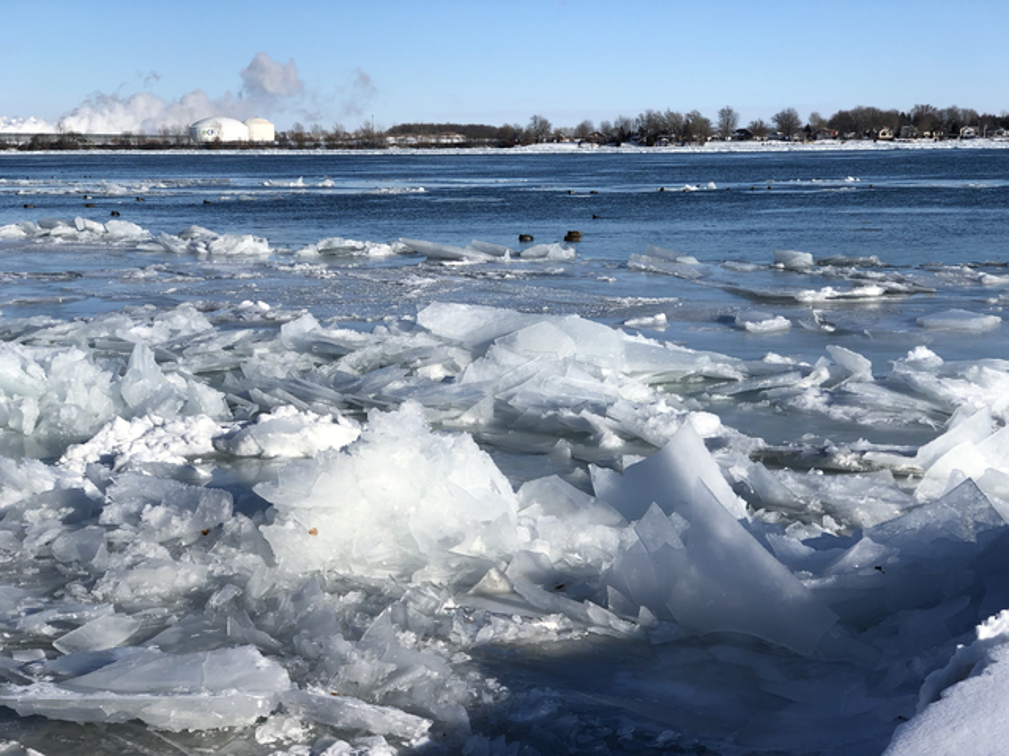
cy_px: 378
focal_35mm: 52
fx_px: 1516
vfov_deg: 28.0
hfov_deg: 36.8
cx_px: 504
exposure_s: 1/2114
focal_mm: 6
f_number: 2.4
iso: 16
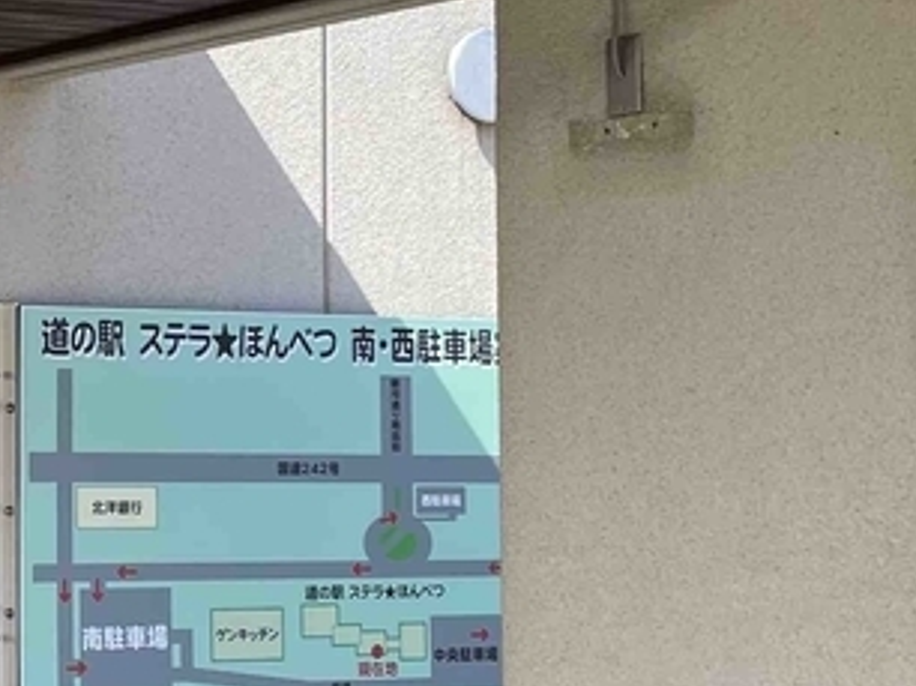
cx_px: -305
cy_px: 177
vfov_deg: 14.4
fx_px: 2697
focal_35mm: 102
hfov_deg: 17.9
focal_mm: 4.2
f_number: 1.6
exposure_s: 1/1276
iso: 32
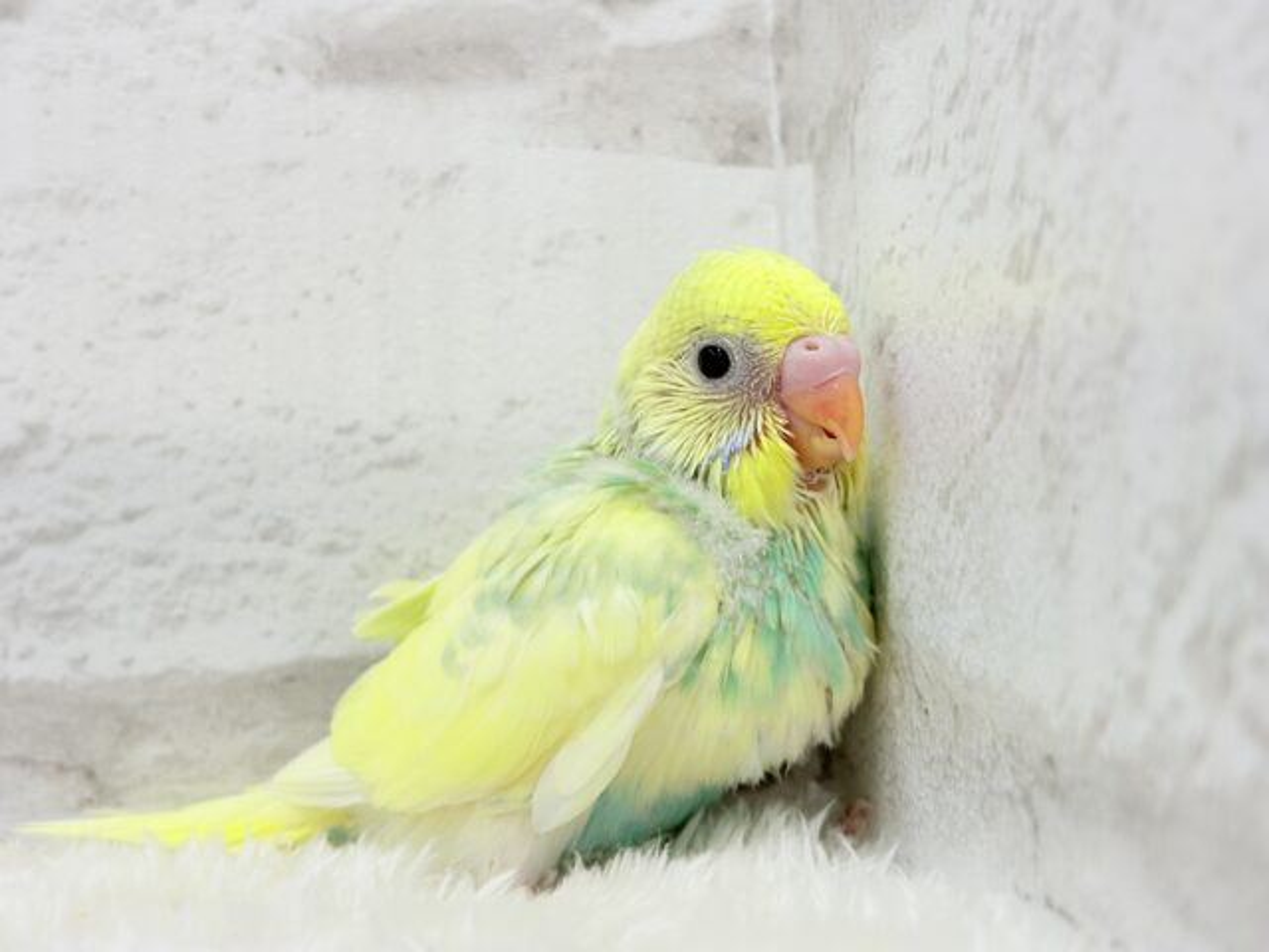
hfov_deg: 36.8
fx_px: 1906
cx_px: 634
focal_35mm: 52
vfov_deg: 28.0
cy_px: 476
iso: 32
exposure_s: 1/50
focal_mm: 5.96
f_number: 1.6
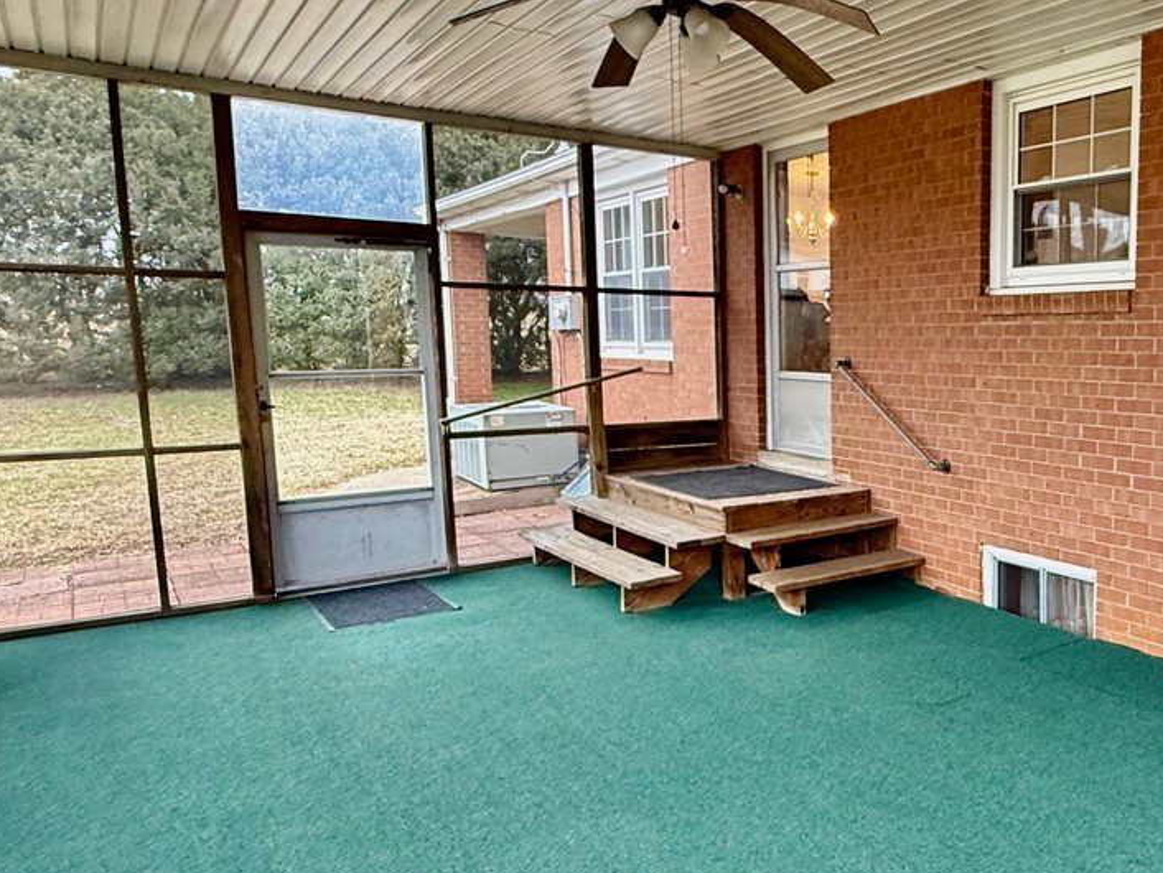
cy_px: 460
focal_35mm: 30
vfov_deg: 46.8
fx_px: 1008
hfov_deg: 54.6
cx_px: 974
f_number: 2.2
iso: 250
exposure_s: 1/99
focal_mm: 2.22
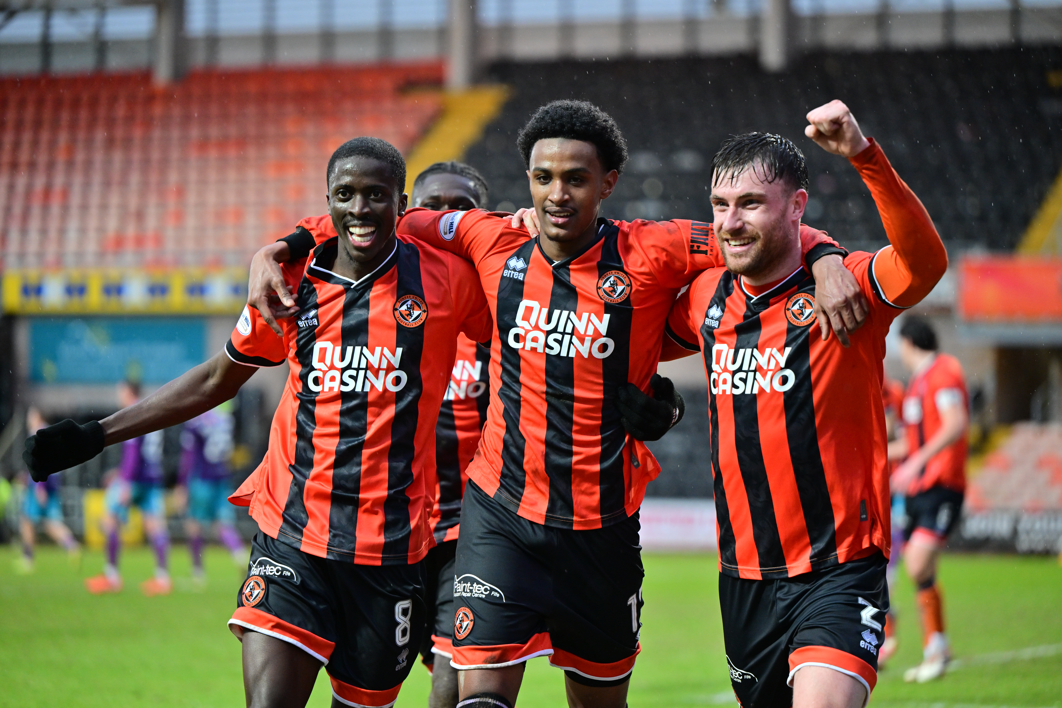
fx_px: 4277
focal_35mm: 145
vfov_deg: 9.5
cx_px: 531
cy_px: 354
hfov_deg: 14.2
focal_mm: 145
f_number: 2.8
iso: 1250
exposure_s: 1/1000
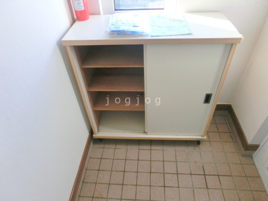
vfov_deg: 56.8
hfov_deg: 71.6
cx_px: 134
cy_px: 100
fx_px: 186
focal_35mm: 24
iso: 200
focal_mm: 4.24
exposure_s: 1/125
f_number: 3
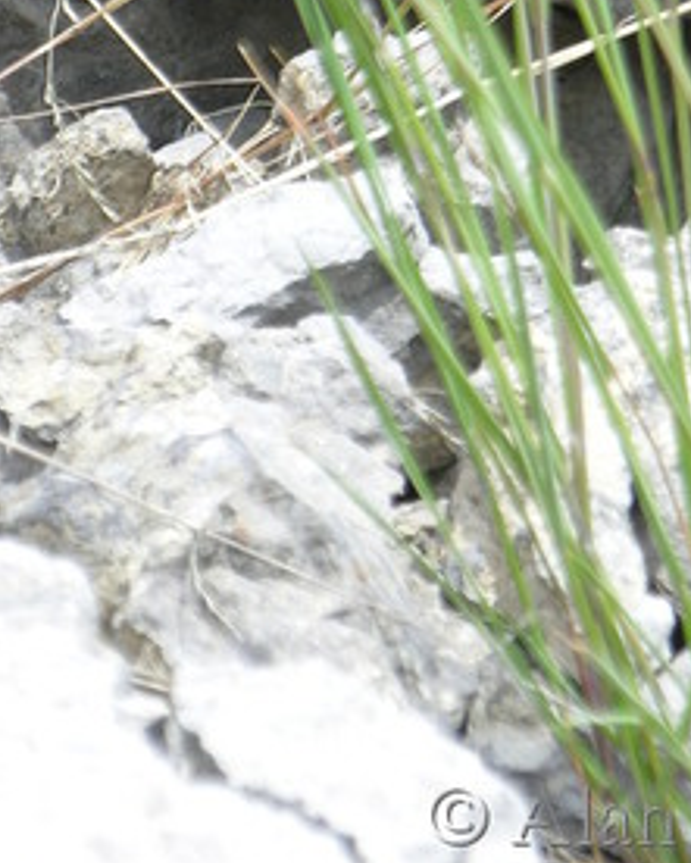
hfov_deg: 3.6
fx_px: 11063
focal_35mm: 433
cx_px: 339
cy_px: -203
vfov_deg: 4.5
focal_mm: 44.5
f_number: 4
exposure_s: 1/177
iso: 50
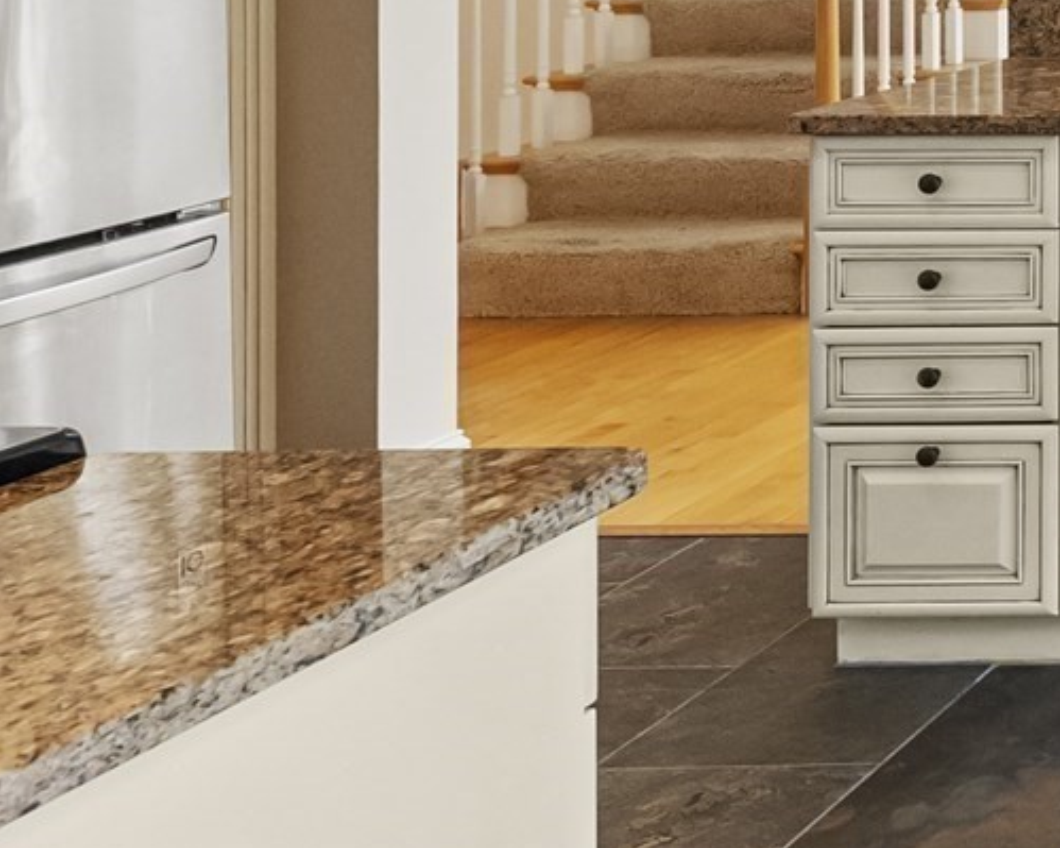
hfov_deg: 20.3
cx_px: 2037
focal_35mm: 54
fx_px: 1694
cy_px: -185
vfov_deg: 25.1
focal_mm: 14
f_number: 6.3
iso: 800
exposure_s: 1/125
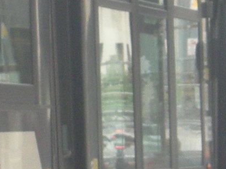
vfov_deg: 2.3
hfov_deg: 3.0
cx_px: -318
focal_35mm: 658
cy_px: 11
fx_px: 4293
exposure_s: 1/60
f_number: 4.7
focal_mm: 17.1
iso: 165
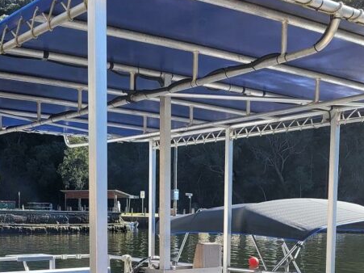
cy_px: 275
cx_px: 153
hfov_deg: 32.6
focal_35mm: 59
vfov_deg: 23.7
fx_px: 620
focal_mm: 5.4
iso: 40
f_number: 1.8
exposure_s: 1/790
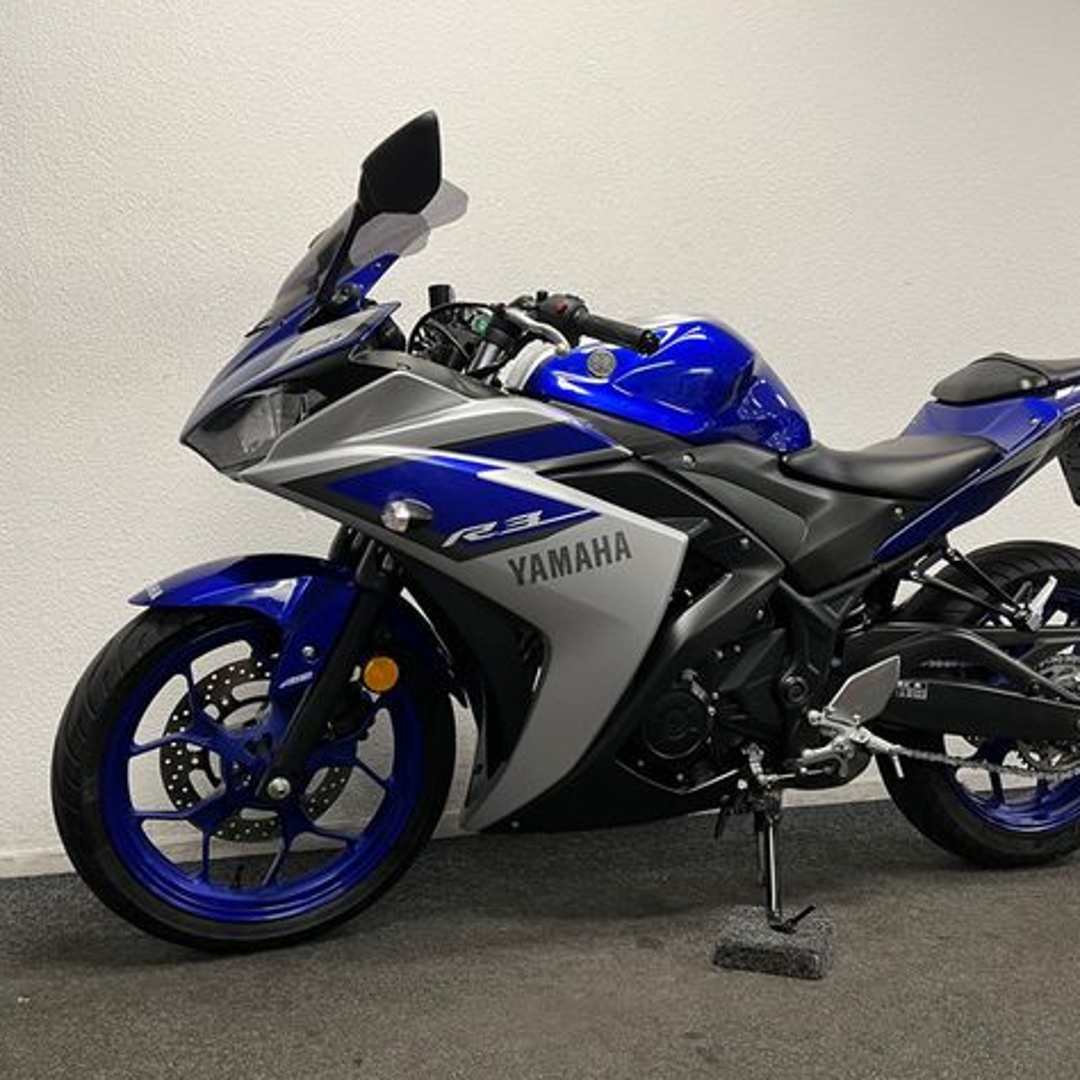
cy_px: 540
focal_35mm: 31
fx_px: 1094
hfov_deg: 52.5
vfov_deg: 52.5
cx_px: 579
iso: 80
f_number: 1.6
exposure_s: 1/50
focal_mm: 5.1
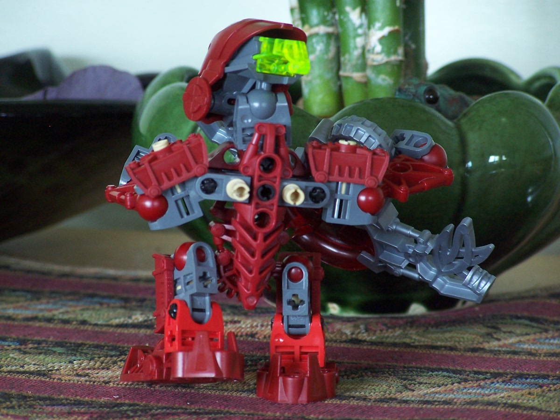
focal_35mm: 238
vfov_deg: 6.2
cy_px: 210
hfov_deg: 8.3
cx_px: 280
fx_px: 3850
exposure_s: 1/8
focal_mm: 39.5
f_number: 3.2
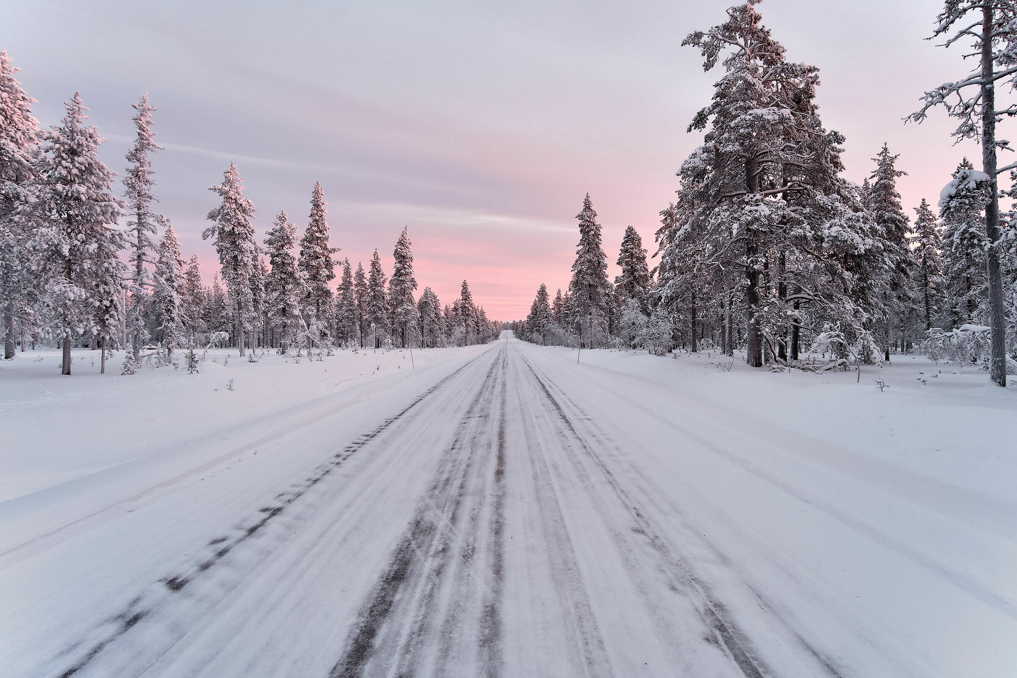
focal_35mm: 18
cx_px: 508
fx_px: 508
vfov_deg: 67.4
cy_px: 339
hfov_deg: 90.0
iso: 800
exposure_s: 1/34
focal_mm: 12
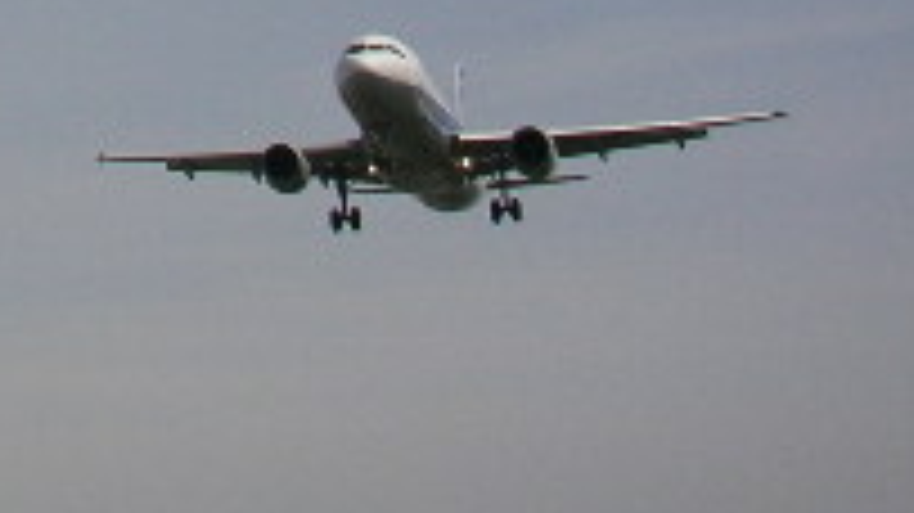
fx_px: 3077
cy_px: -310
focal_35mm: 127
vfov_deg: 9.2
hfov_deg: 15.5
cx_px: -482
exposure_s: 1/1250
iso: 50
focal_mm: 5.7
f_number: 6.9
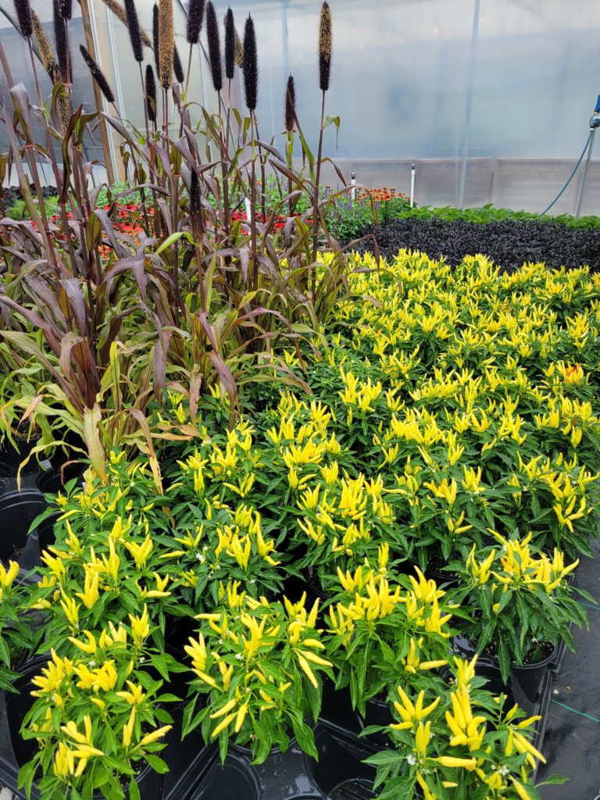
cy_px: 400
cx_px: 300
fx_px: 601
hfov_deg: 53.1
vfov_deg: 67.3
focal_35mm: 26
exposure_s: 1/740
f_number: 1.8
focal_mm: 5.4
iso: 40
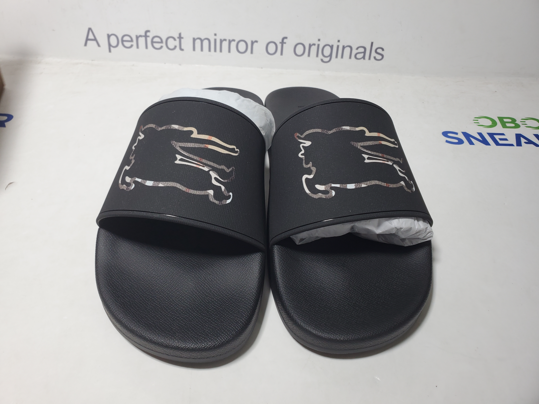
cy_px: 202
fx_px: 405
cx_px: 270
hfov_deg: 67.3
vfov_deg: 53.1
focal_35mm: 26
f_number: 2.4
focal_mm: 4.3
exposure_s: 1/144
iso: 50
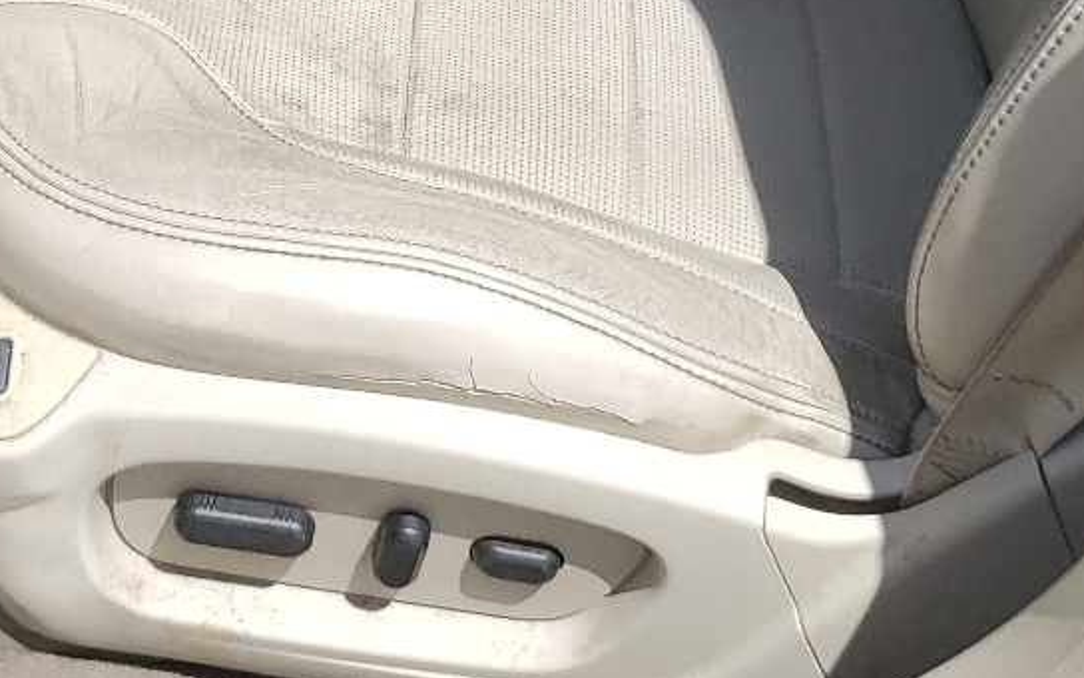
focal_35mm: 81
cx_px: 285
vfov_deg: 15.1
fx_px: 2393
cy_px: -285
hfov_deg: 25.3
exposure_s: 1/2500
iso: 50
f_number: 1.5
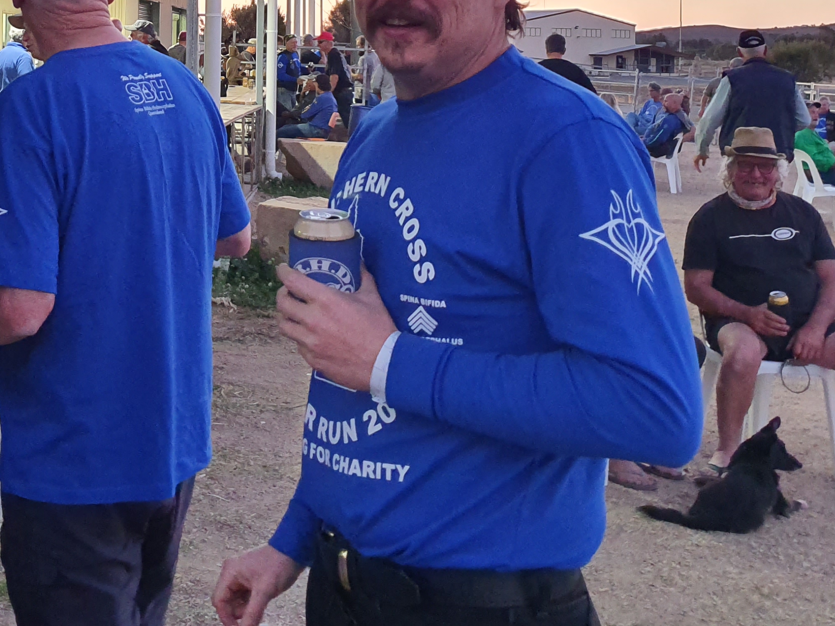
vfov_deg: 26.7
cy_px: 23
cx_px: 150
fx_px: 1254
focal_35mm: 52
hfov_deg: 35.5
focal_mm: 4.32
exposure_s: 1/100
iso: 200
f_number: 1.5
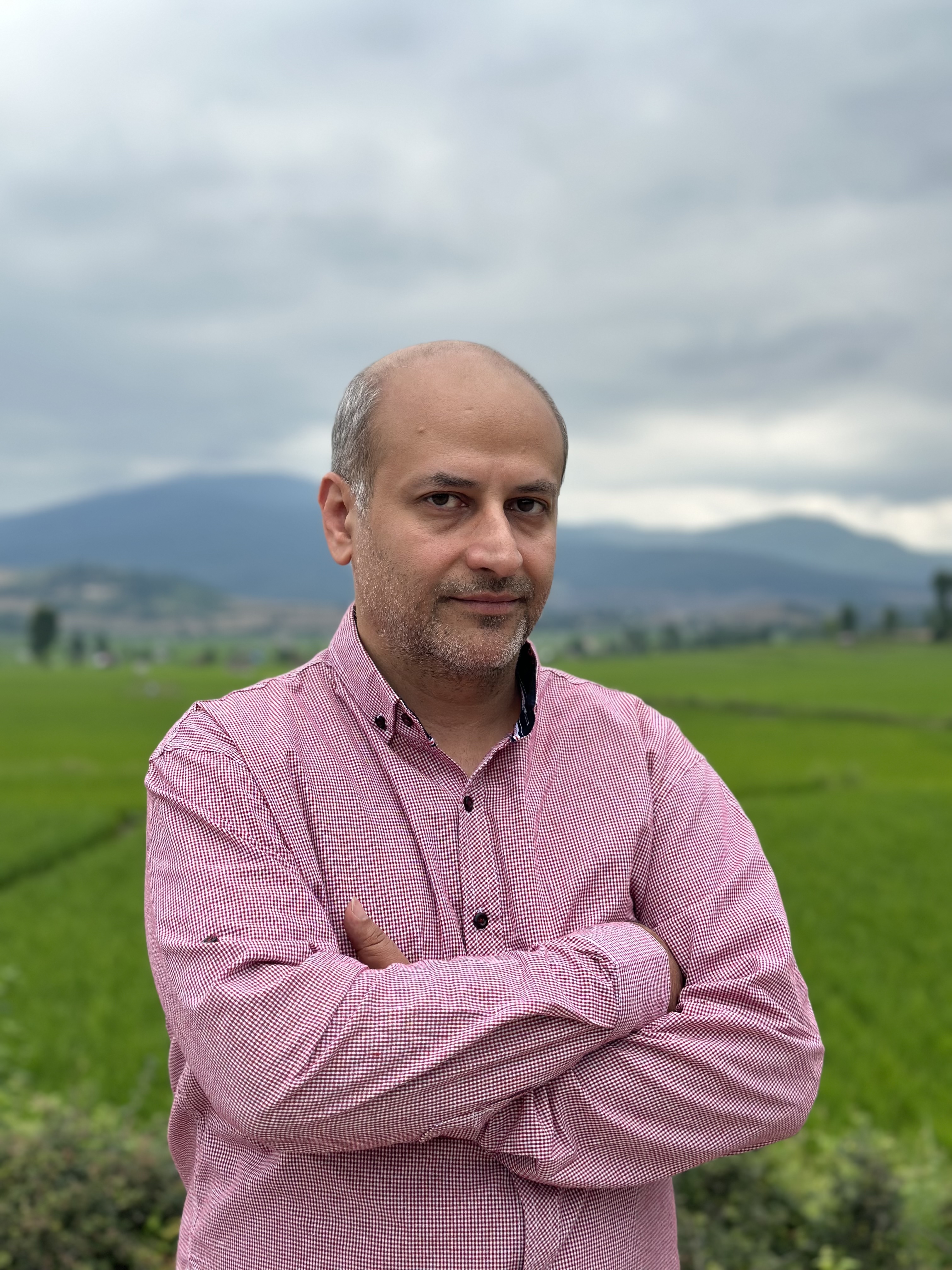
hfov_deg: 30.3
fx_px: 1760
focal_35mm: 48
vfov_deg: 39.7
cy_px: 635
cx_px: 476
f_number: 1.78
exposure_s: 1/1339
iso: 80
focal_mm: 6.86
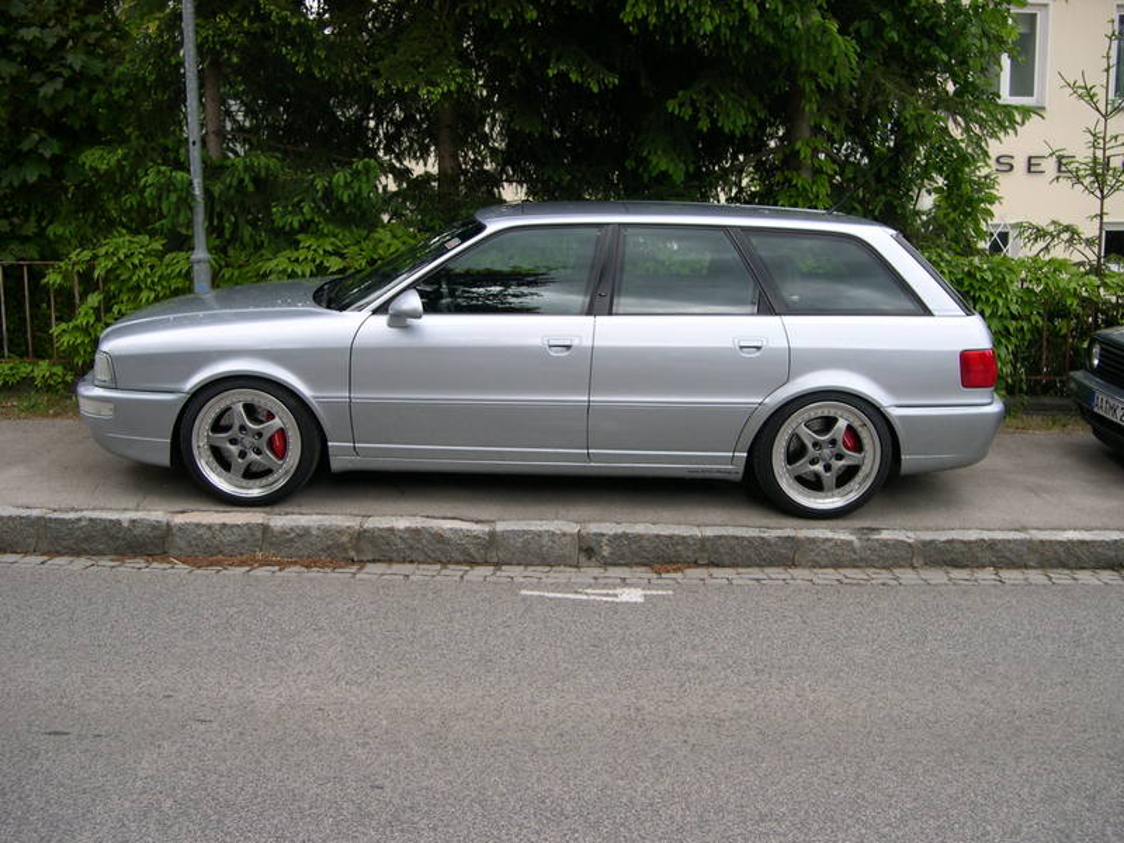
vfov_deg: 37.7
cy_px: 422
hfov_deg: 49.0
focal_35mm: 38
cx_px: 562
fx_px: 1234
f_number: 2.8
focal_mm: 8
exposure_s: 1/198
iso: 100
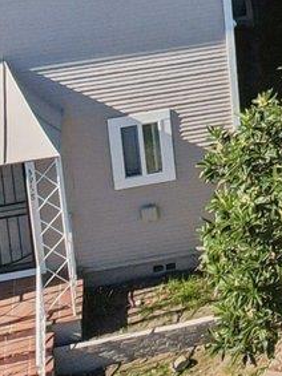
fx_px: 1663
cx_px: 721
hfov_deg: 8.7
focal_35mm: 153
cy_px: -456
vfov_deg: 11.3
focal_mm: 8.4
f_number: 2.8
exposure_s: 1/2000
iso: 130
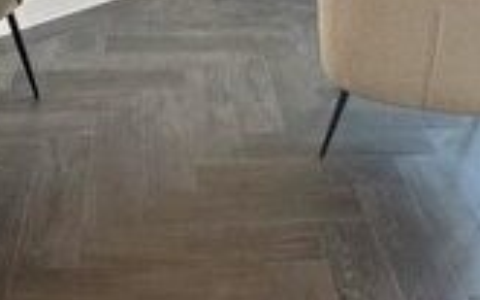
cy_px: -89
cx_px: 253
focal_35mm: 63
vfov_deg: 19.1
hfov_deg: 32.5
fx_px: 824
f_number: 2.2
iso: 100
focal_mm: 2.22
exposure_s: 1/100
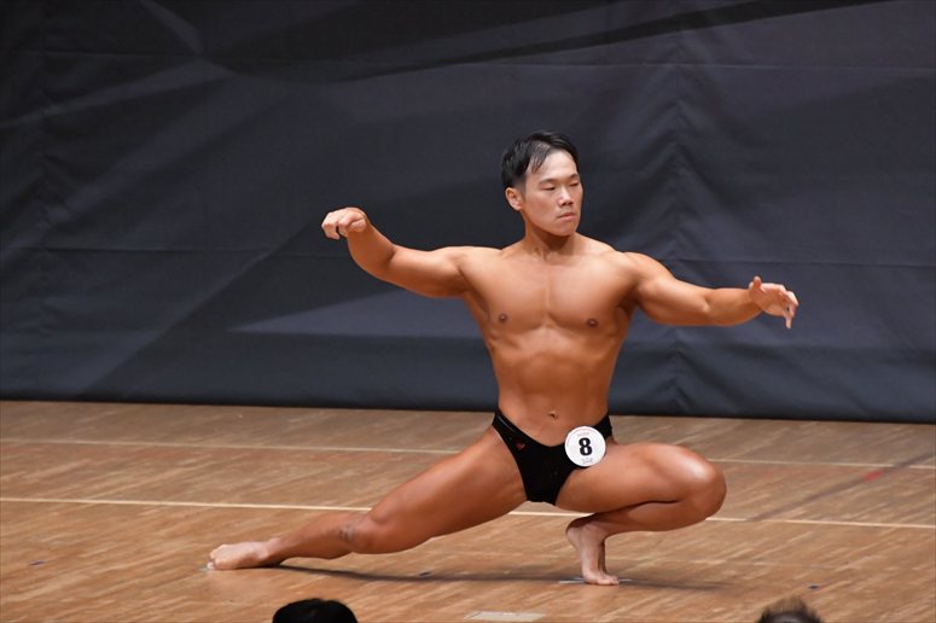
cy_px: 312
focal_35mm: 375
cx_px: 468
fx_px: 9745
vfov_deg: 3.7
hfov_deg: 5.5
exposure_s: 1/400
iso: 6400
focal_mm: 250
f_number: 5.6
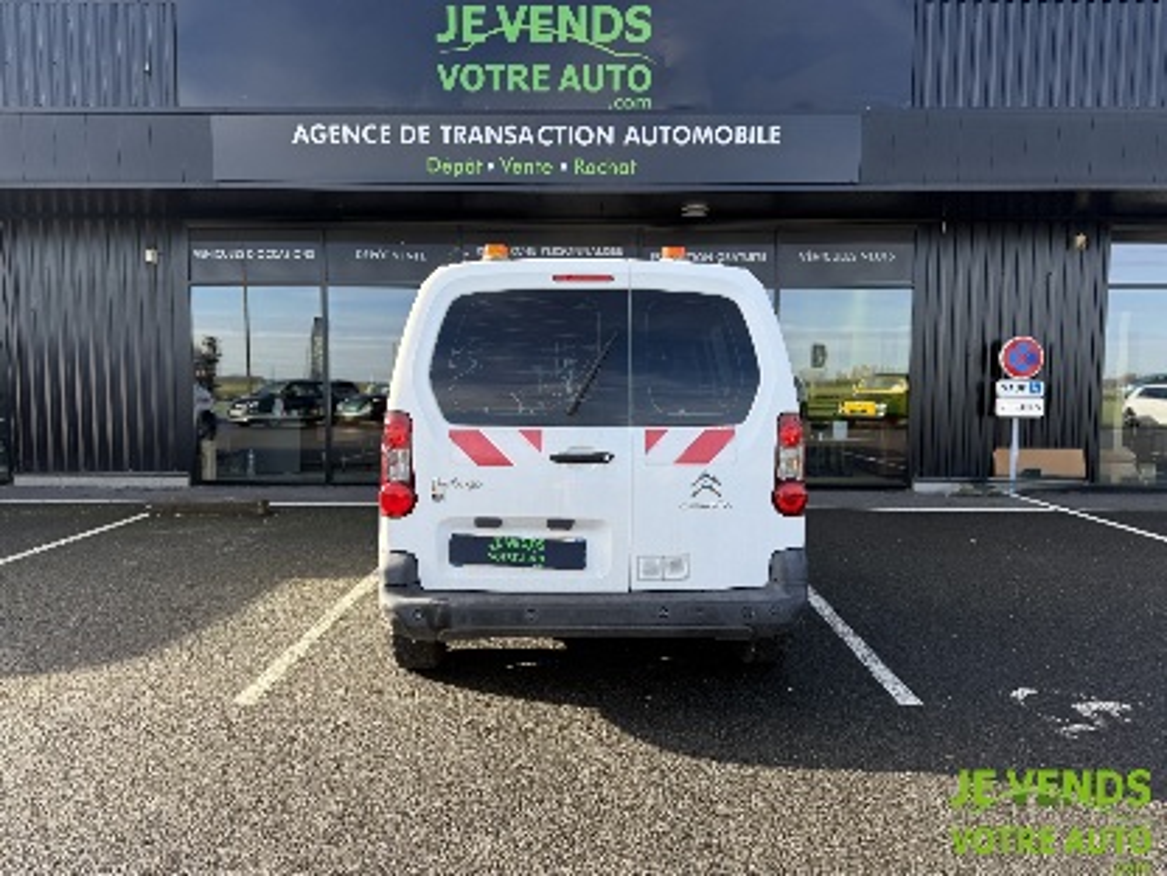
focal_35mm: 24
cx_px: 584
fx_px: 809
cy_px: 438
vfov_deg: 56.8
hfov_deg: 71.6
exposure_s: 1/1211
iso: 80
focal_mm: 6.76
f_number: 1.78
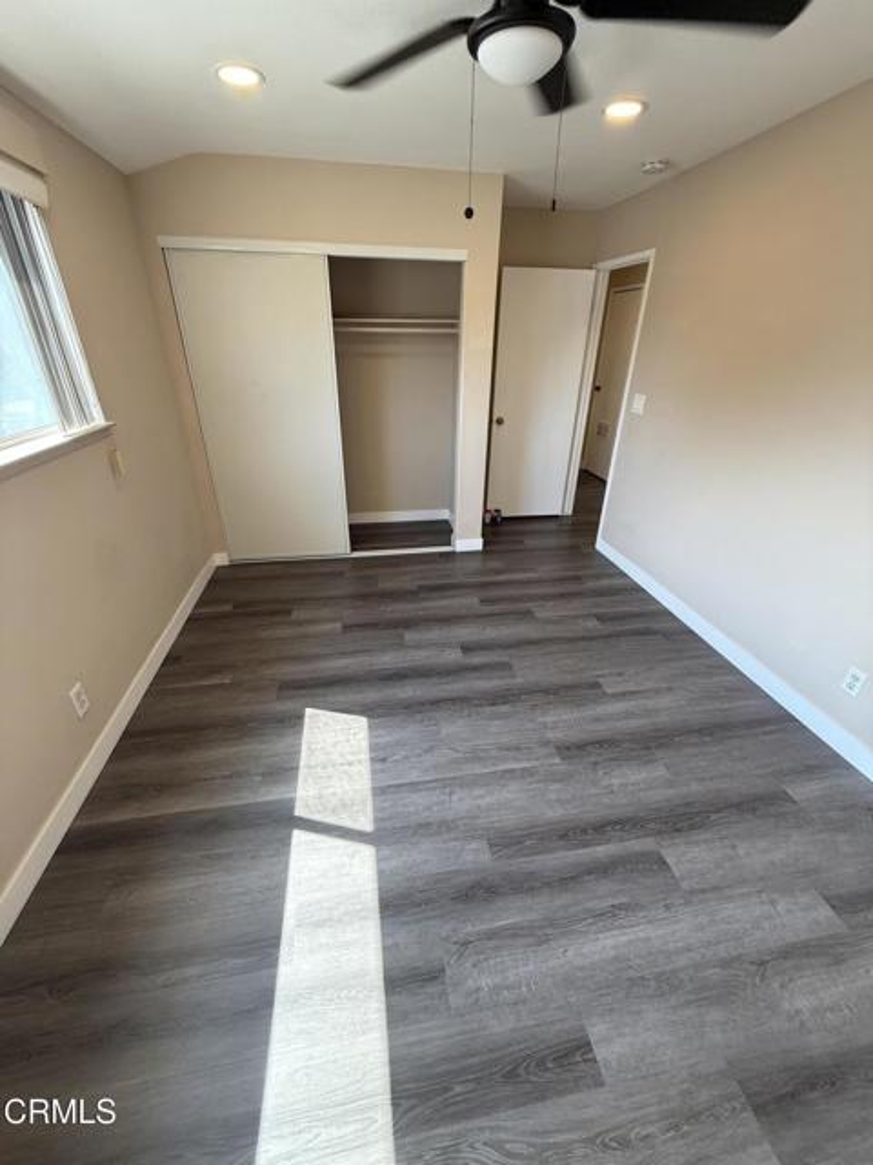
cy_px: 582
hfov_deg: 85.7
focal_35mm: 14
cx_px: 436
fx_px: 471
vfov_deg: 102.1
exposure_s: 1/120
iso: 100
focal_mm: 2.22
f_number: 2.2
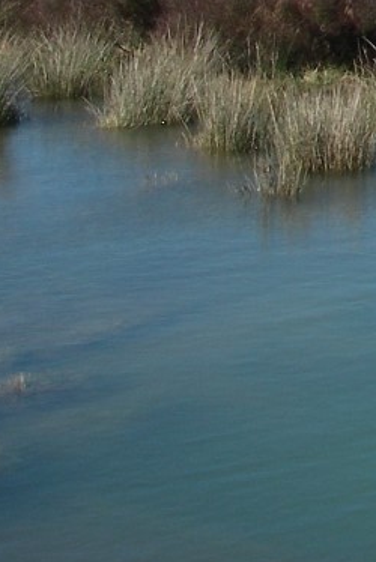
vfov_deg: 12.9
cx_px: 955
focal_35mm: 152
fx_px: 2377
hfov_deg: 8.2
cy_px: -234
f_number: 6.6
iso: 64
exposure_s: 1/200
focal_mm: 6.3
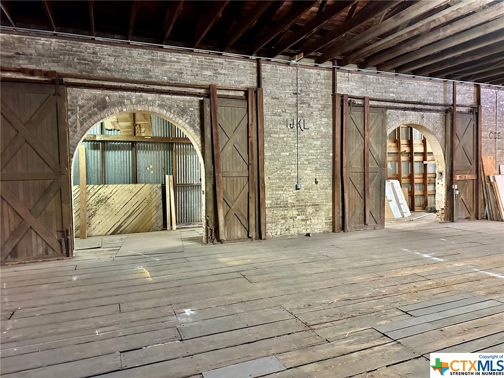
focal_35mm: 24
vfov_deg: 56.8
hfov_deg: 71.6
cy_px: 189
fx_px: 349
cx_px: 252
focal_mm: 6.86
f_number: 1.78
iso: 800
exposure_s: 1/40
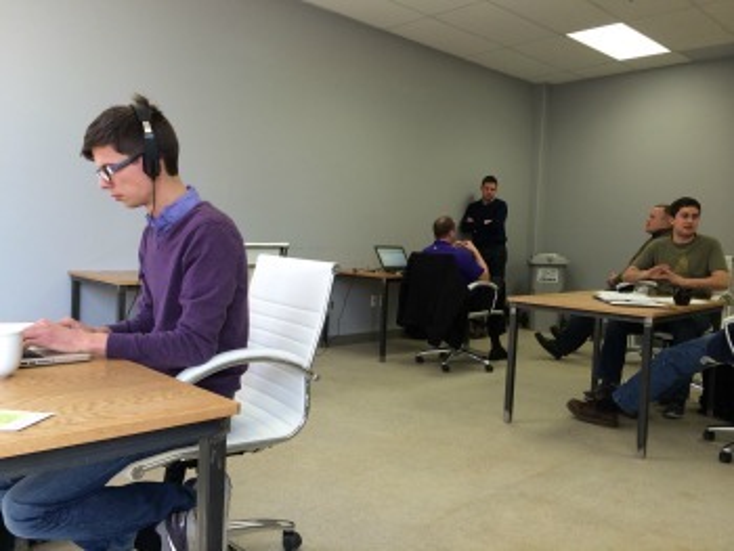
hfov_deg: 59.9
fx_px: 637
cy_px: 276
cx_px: 367
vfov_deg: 46.8
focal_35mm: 30
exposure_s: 1/60
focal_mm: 4.12
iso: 50
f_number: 2.2
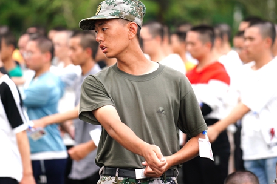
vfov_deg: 5.8
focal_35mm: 237
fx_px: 1823
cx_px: 142
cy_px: 101
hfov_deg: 8.7
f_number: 4
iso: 400
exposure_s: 1/250
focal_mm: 180
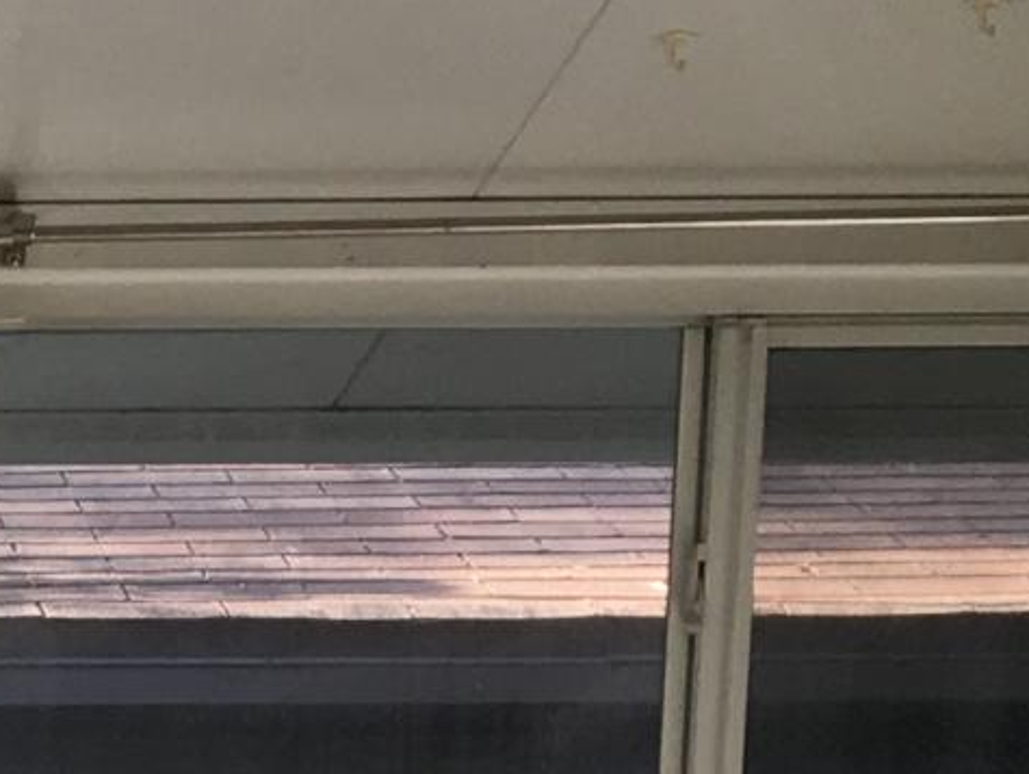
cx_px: -940
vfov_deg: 7.5
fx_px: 5444
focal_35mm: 183
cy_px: 1982
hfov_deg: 10.1
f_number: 2.2
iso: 25
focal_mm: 4.15
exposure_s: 1/120
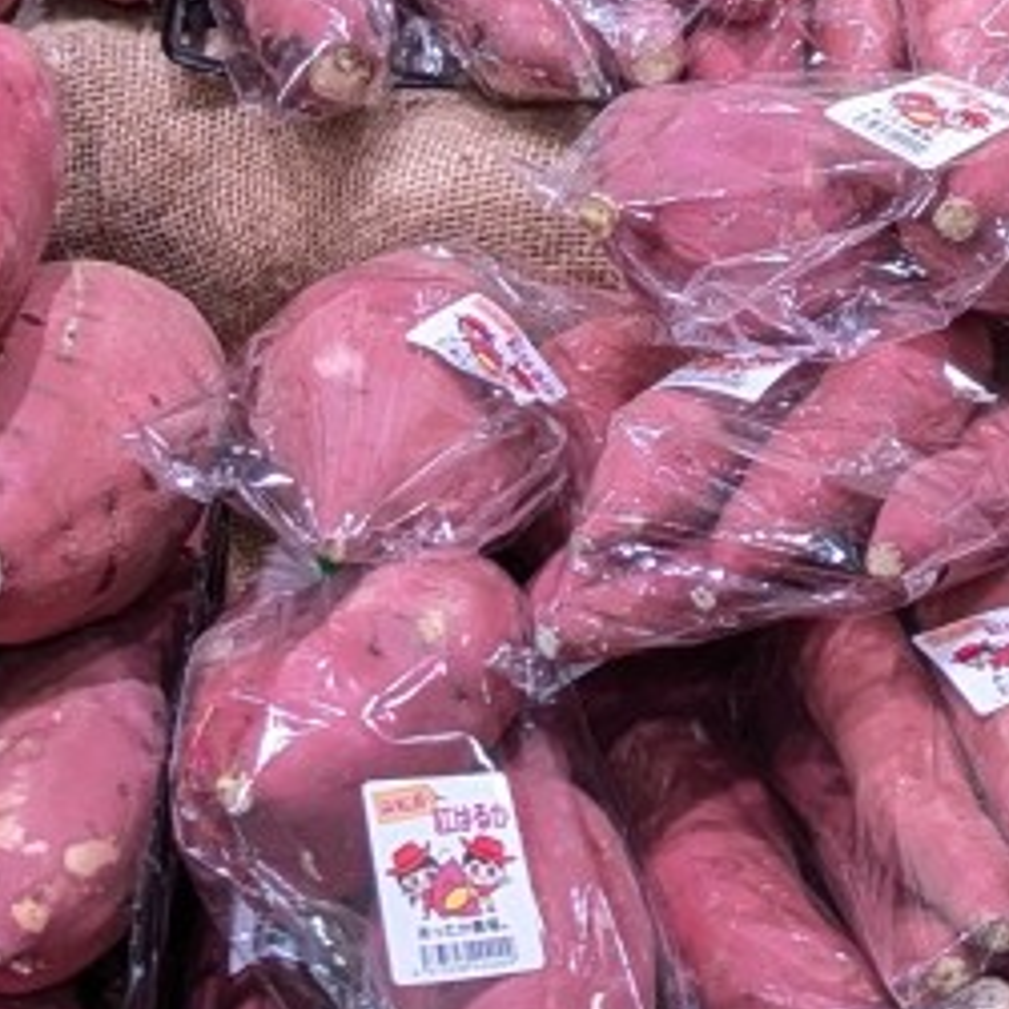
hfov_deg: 13.7
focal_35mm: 127
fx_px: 4188
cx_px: 310
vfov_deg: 13.0
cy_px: -470
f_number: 1.89
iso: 173
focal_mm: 5.43
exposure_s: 1/120
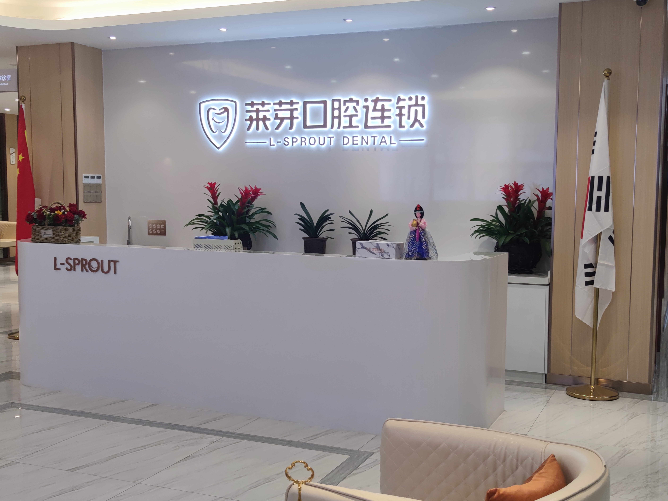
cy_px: 255
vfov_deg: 36.0
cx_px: 342
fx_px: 772
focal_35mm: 40
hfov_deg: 46.8
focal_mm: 6.72
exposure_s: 1/101
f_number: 1.69
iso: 50
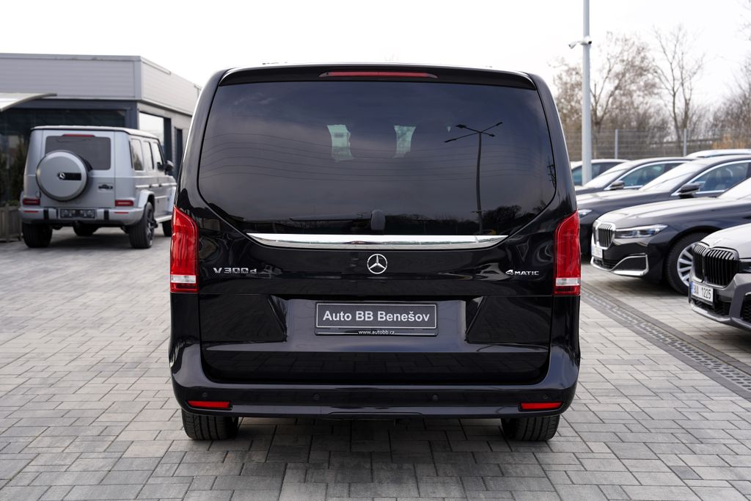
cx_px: 376
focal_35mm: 49
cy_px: 250
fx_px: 1022
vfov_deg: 27.5
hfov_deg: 40.3
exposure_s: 1/125
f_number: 4.5
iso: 100
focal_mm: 49
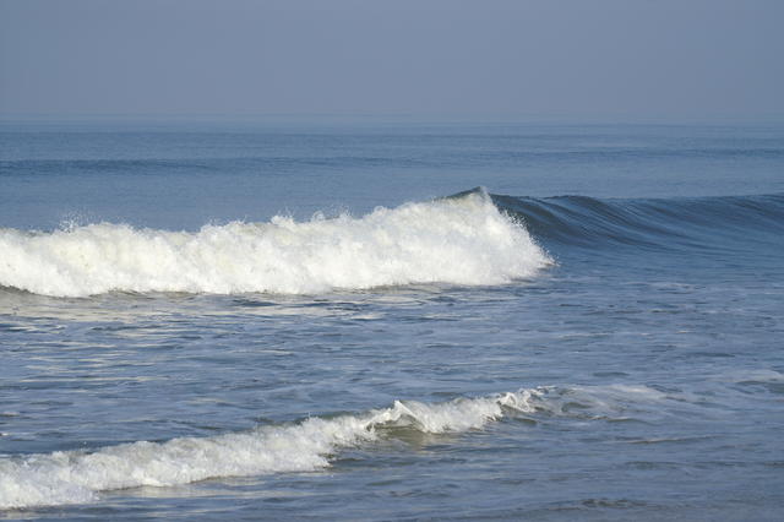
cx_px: 392
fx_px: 3265
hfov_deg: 13.7
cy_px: 261
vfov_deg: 9.1
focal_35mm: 150
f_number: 8
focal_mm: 100
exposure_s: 1/1000
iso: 200
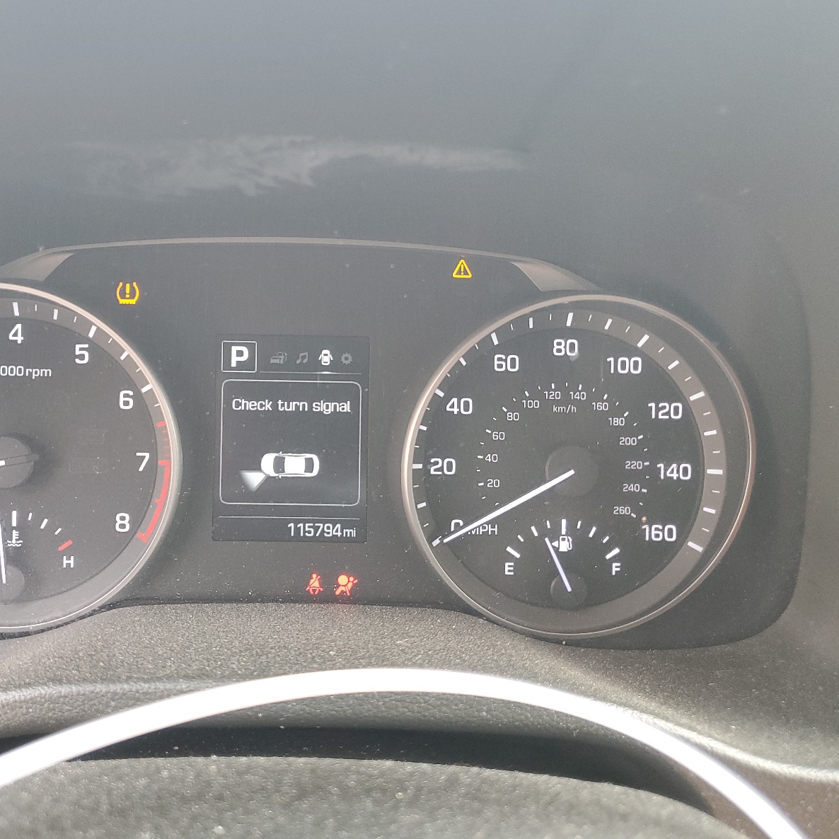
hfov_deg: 51.7
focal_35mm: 31
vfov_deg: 52.5
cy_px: 419
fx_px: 850
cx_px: 289
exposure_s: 1/60.2
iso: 114
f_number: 1.5
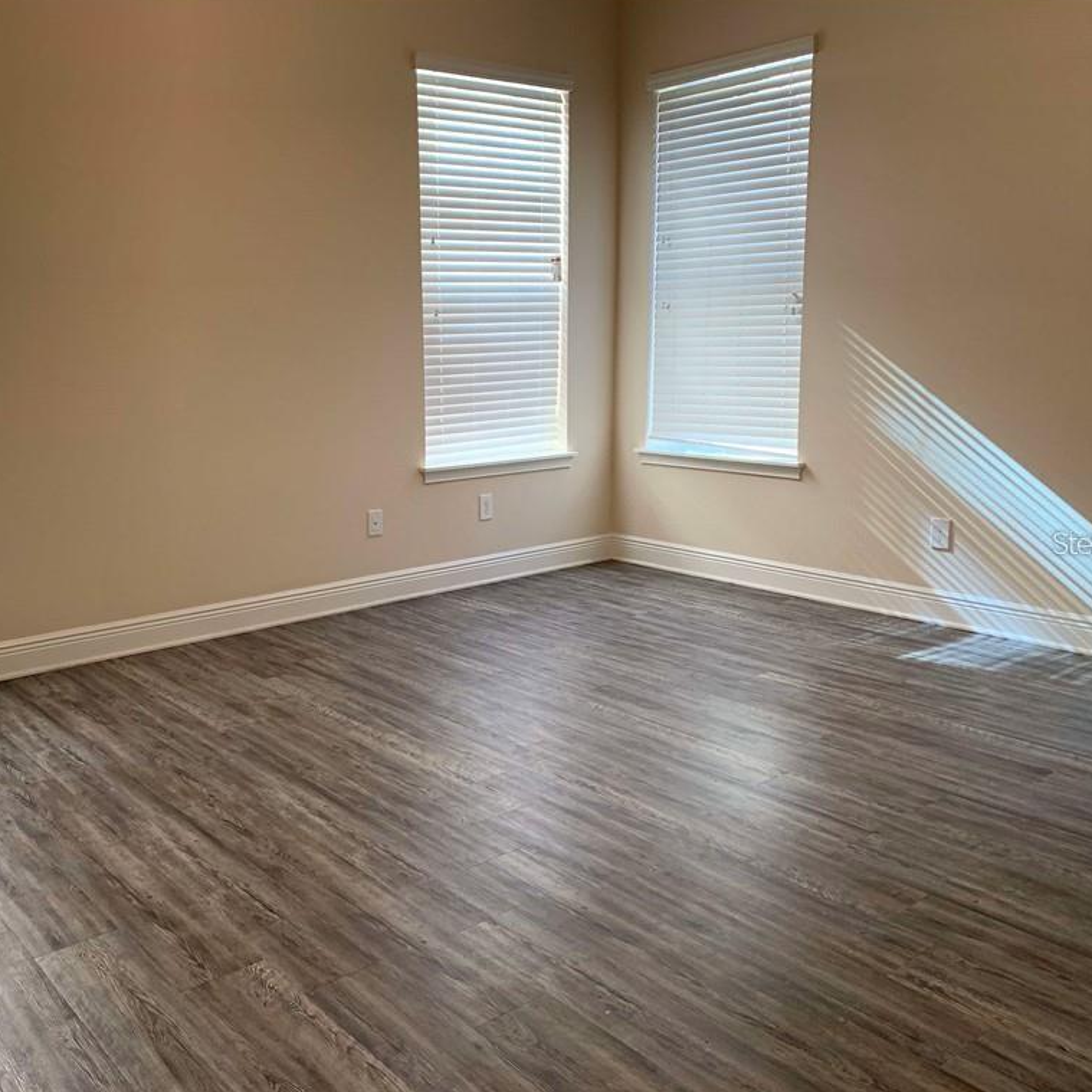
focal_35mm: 31
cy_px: 542
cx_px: 452
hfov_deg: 52.3
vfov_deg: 52.5
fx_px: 1106
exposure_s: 1/75
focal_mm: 4.25
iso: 100
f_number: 1.8
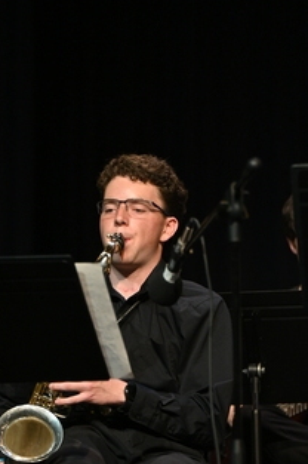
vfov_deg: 8.2
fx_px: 3228
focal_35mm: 251
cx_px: 181
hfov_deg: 5.5
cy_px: 339
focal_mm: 145
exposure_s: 1/320
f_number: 2.8
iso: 800
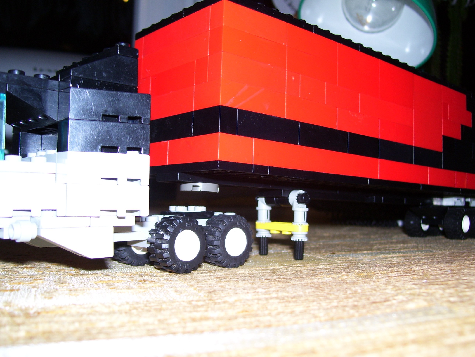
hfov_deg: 50.1
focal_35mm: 37
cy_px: 178
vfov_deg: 38.7
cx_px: 238
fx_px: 508
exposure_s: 1/60
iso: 80
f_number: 2.7
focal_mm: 6
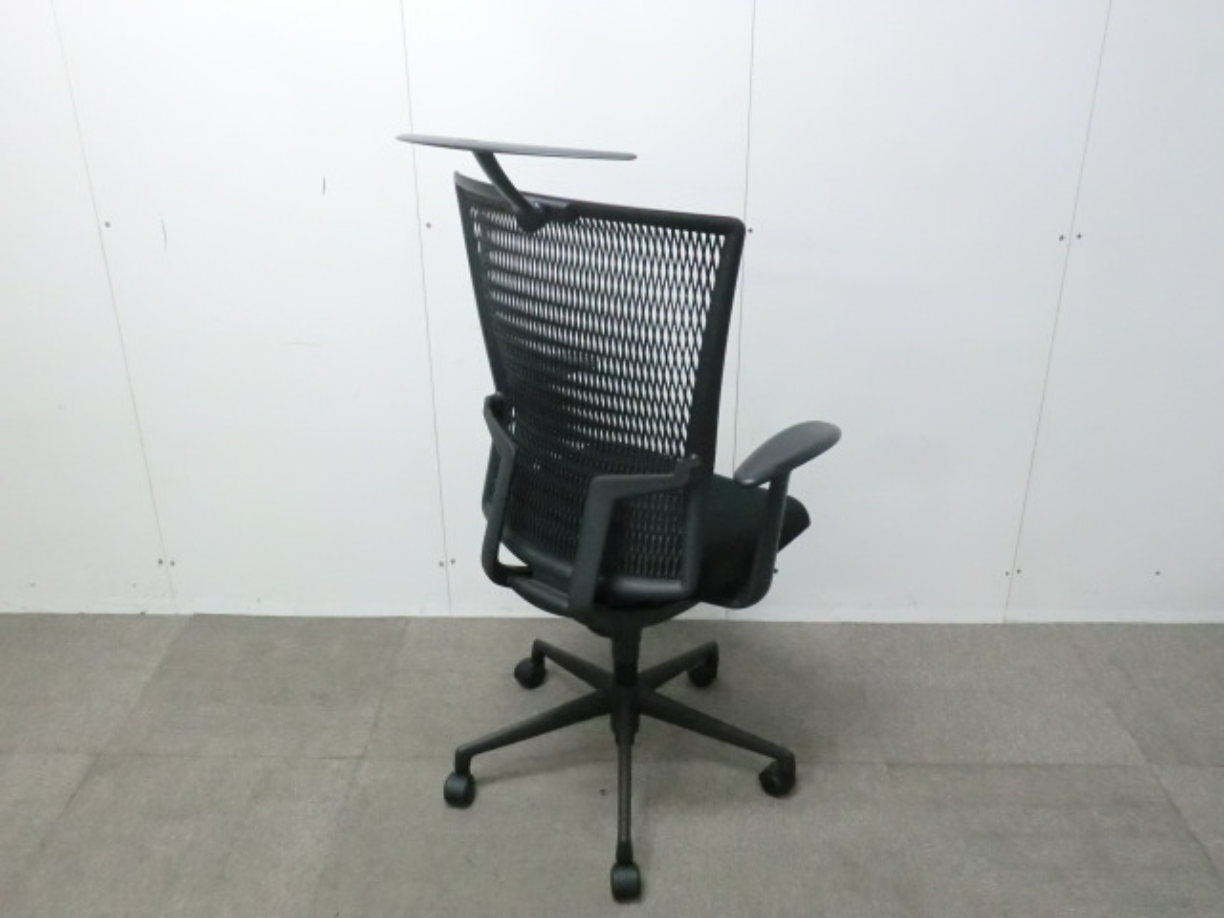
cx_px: 612
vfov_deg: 44.2
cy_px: 459
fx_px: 1131
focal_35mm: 32
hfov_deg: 56.8
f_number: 3.5
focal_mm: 5.8
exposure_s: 1/60
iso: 800
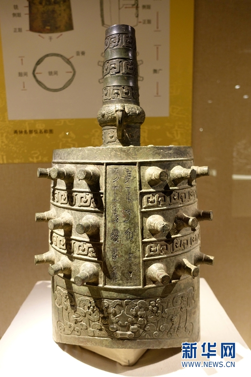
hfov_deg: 53.1
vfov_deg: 73.7
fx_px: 251
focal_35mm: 24
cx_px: 126
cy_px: 188
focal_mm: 8.8
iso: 320
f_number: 1.8
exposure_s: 1/30
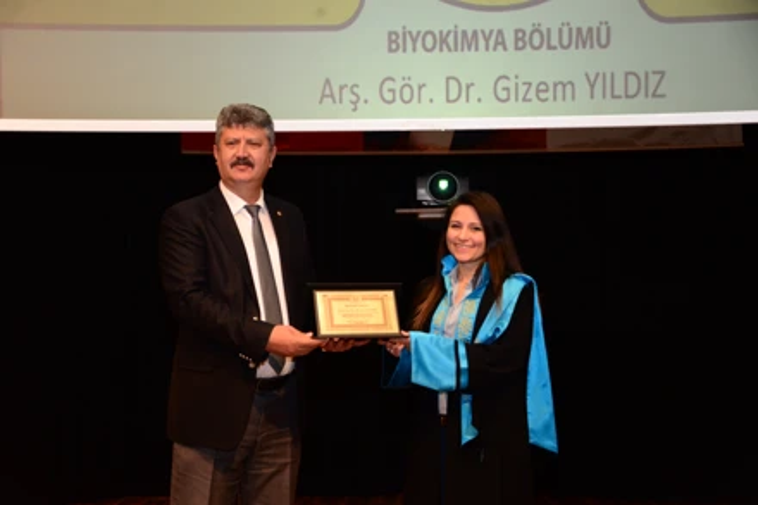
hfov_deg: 35.7
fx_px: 1179
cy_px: 252
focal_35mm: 56
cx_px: 379
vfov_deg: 24.2
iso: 1600
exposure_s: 1/200
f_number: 4.5
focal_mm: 56
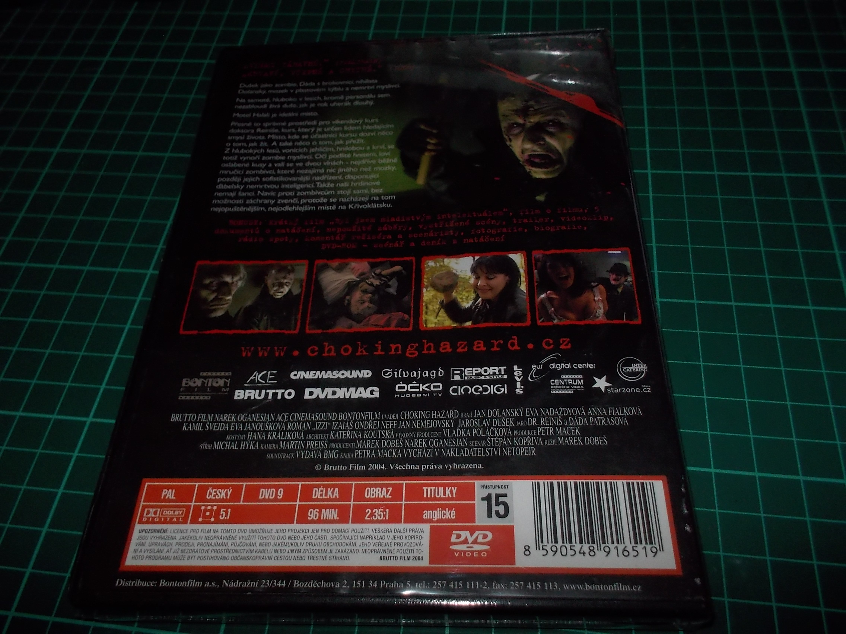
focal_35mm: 29
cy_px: 317
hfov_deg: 61.7
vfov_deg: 48.2
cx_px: 423
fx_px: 709
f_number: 3.3
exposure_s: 1/30
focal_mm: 4.1
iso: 200
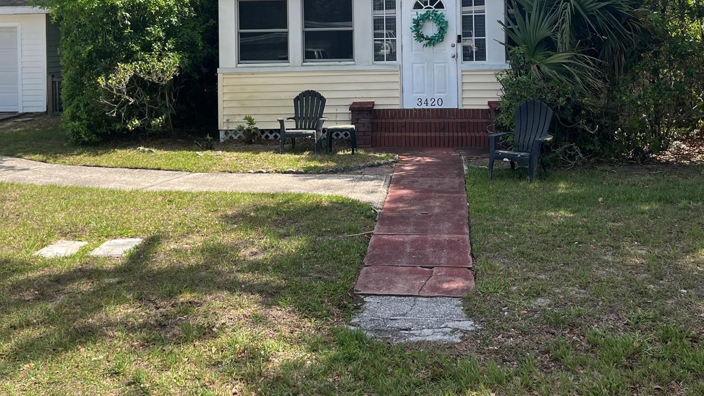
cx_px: 367
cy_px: 55
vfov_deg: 30.8
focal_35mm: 37
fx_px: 691
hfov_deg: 54.0
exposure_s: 1/1647
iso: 50
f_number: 1.6
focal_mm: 5.1
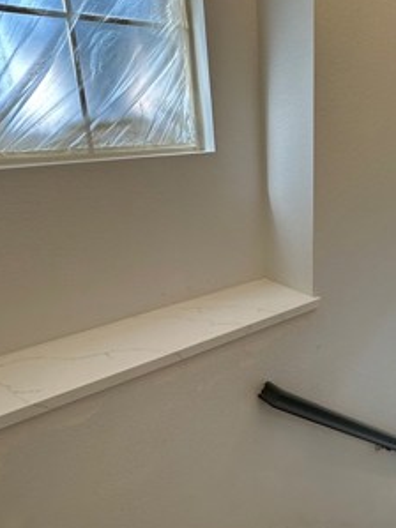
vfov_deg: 59.9
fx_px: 458
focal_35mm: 30
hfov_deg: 45.8
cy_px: 286
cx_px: 274
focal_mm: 2.22
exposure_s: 1/120
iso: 80
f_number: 2.2
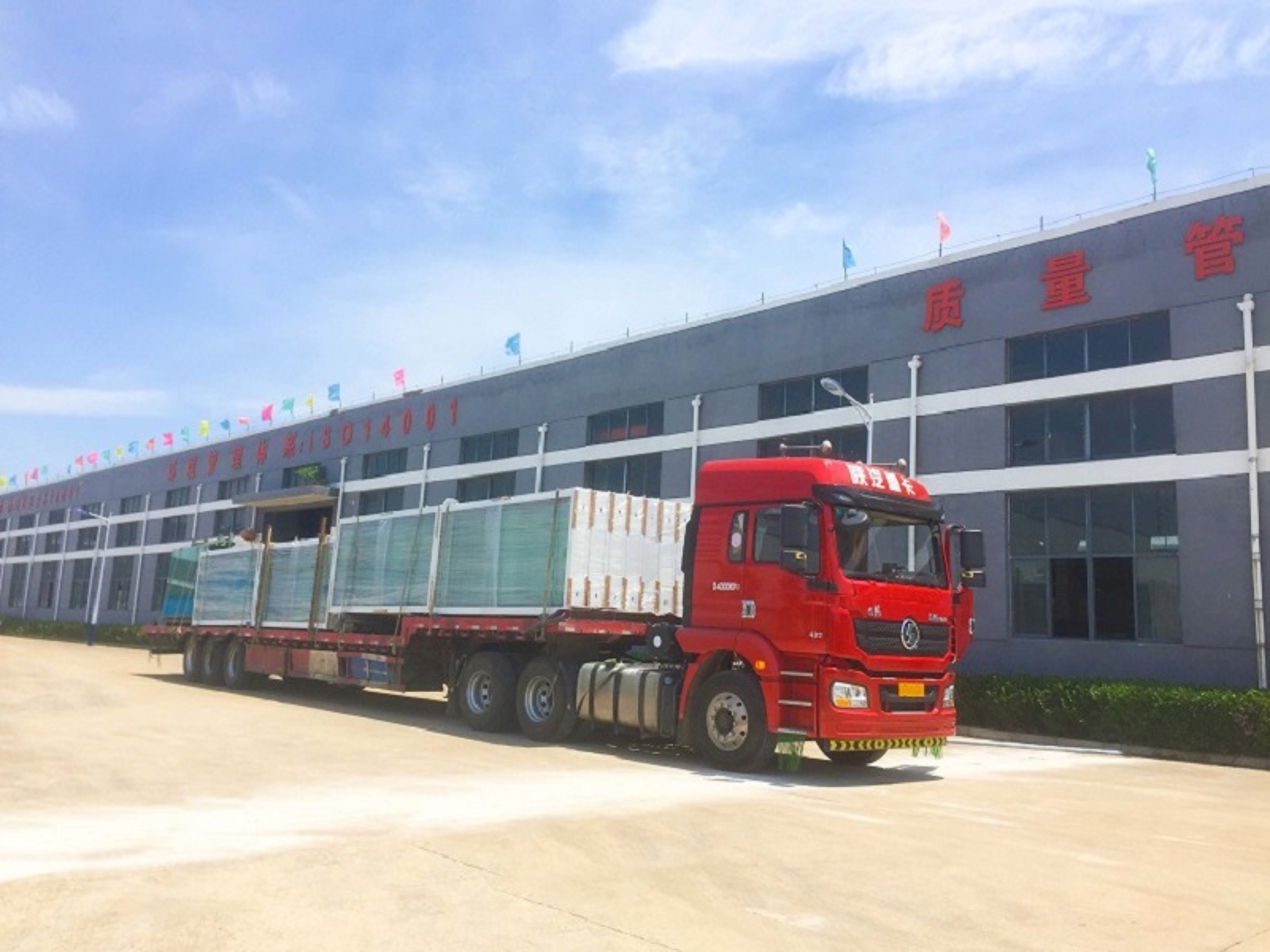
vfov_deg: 48.2
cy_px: 476
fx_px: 1064
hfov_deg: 61.7
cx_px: 635
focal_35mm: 29
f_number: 2.2
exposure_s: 1/2326
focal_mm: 4.15
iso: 32
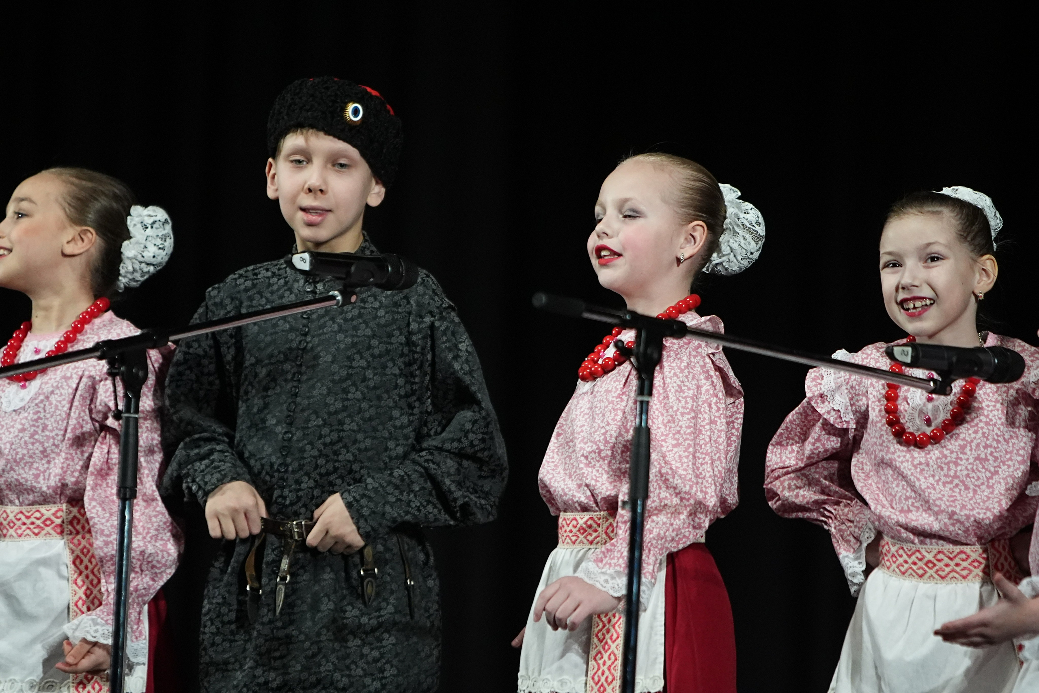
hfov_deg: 7.2
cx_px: 520
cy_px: 346
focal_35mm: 285
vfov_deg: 4.8
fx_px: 8225
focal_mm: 190
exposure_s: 1/500
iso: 3200
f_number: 2.8
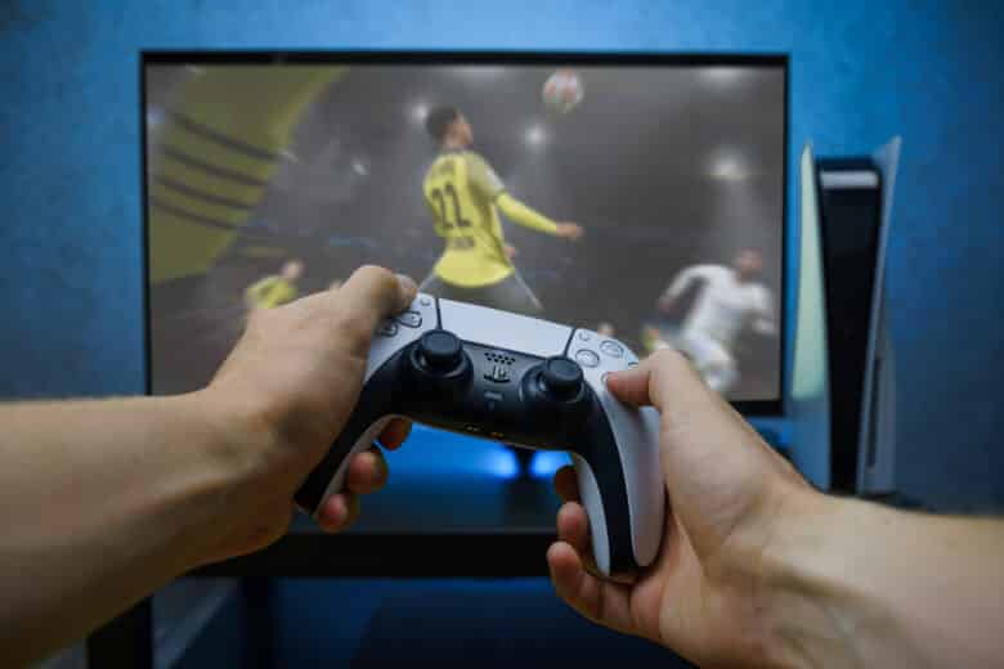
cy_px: 334
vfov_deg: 46.4
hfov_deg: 65.5
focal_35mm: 28
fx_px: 781
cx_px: 502
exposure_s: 1/80
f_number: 5
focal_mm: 28
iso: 200
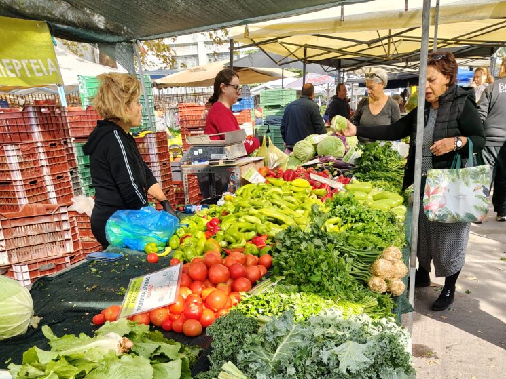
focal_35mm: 33
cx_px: 253
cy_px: 342
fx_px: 482
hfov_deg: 55.3
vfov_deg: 39.8
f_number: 1.8
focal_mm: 5.59
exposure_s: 1/442
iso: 50
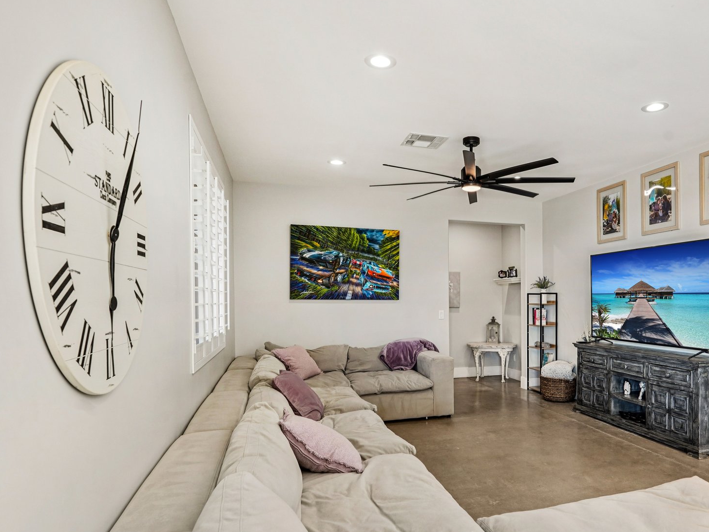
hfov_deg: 71.0
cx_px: 450
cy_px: 294
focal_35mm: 24
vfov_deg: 57.3
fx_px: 485
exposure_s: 1/20
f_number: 8
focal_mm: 17.5
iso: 400
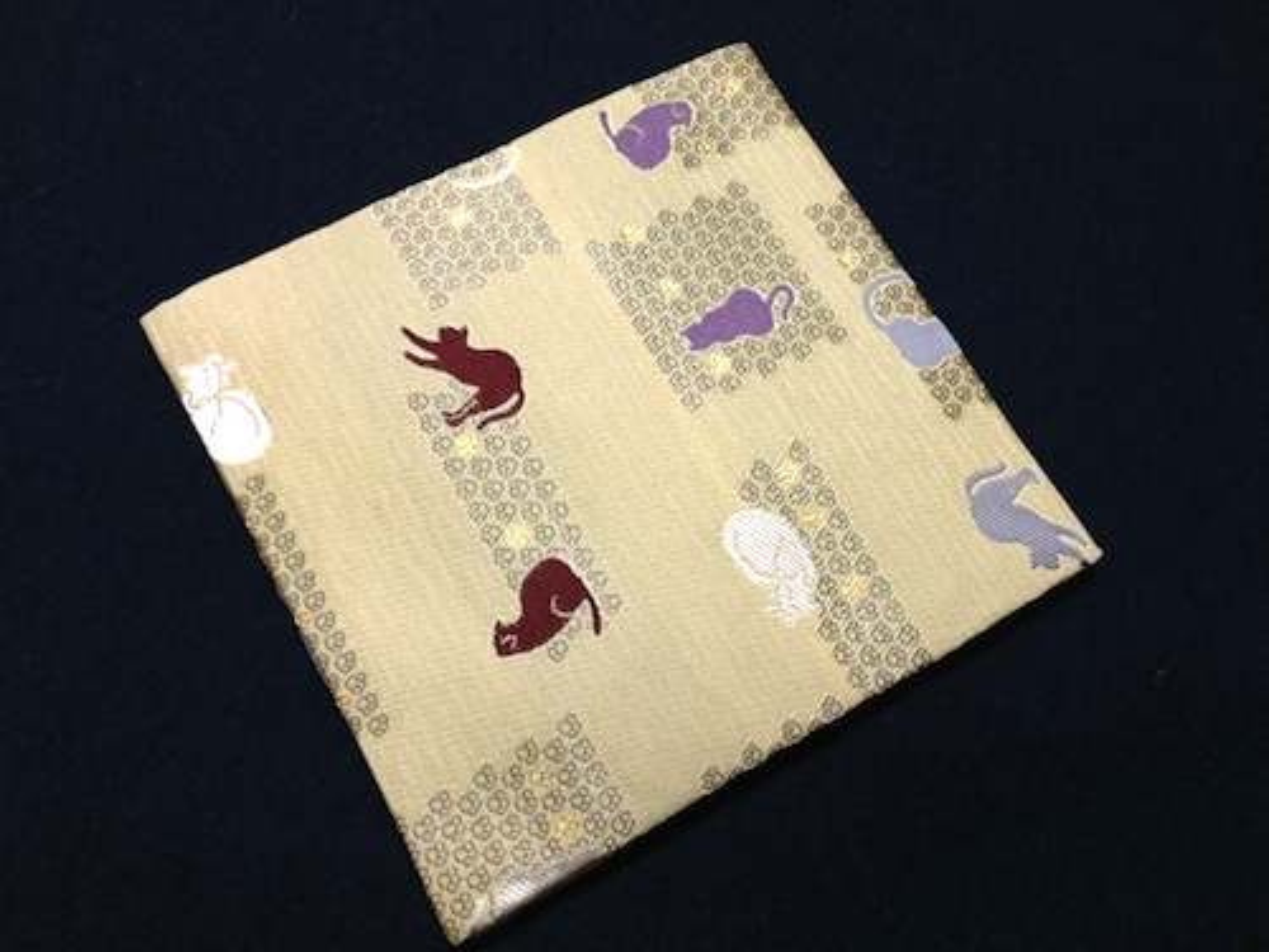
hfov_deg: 55.4
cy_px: 476
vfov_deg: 42.9
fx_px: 1210
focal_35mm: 33
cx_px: 634
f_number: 2.4
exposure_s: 1/30
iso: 50
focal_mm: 4.13
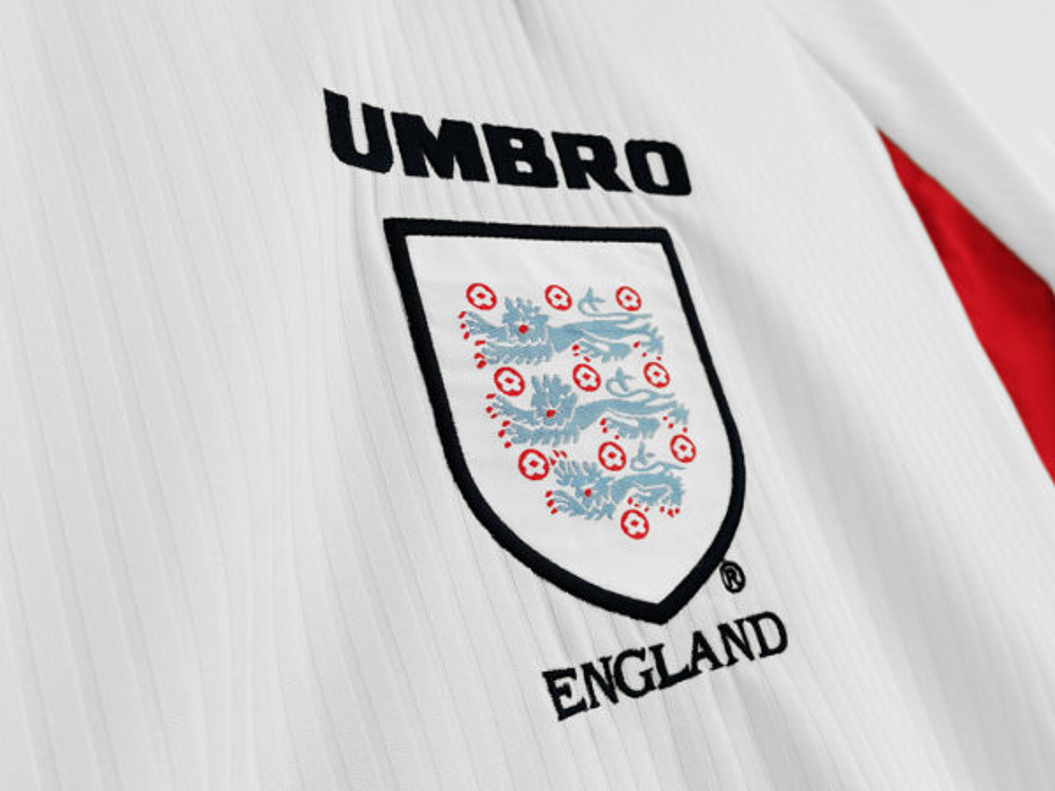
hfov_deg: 55.4
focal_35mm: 33
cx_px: 528
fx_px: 1006
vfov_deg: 42.9
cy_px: 396
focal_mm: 5.58
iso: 64
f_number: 1.8
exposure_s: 1/100
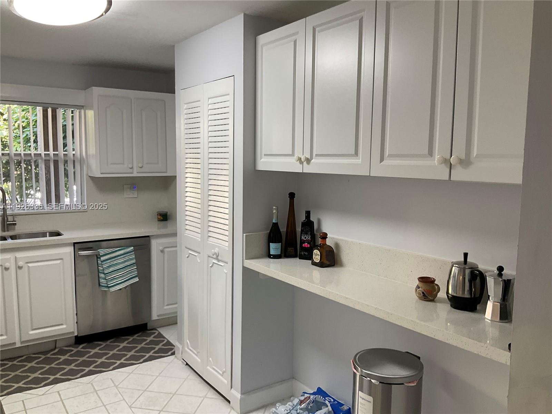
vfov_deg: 48.2
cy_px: 207
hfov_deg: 61.7
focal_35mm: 29
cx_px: 276
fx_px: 462
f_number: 1.8
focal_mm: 3
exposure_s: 1/60
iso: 32
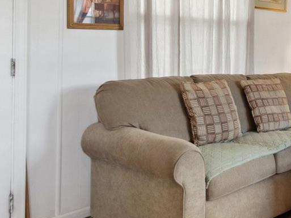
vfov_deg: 31.2
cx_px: 259
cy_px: 37
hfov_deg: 39.2
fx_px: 378
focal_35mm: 45
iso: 400
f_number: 8
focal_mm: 10
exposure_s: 1/50
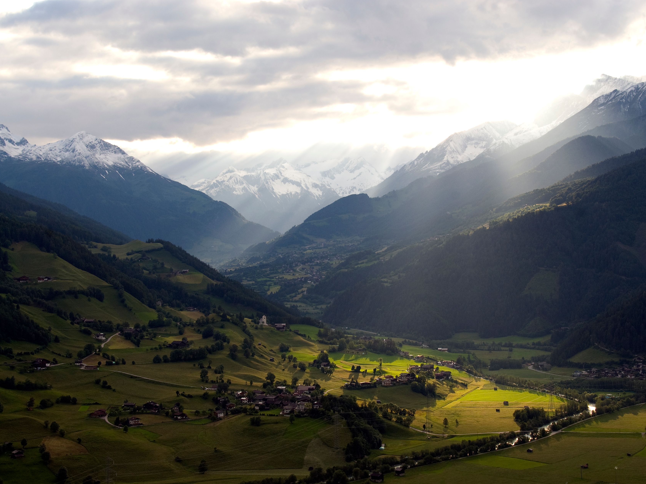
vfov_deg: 24.8
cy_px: 243
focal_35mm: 59
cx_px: 338
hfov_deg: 32.7
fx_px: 1101
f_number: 10
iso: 200
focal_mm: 36
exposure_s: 1/80
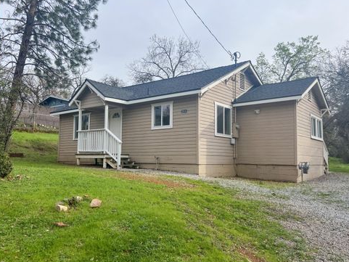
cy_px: 130
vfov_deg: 51.4
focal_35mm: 27
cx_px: 174
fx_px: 272
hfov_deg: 65.3
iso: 50
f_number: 1.5
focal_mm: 5.7
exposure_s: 1/2404
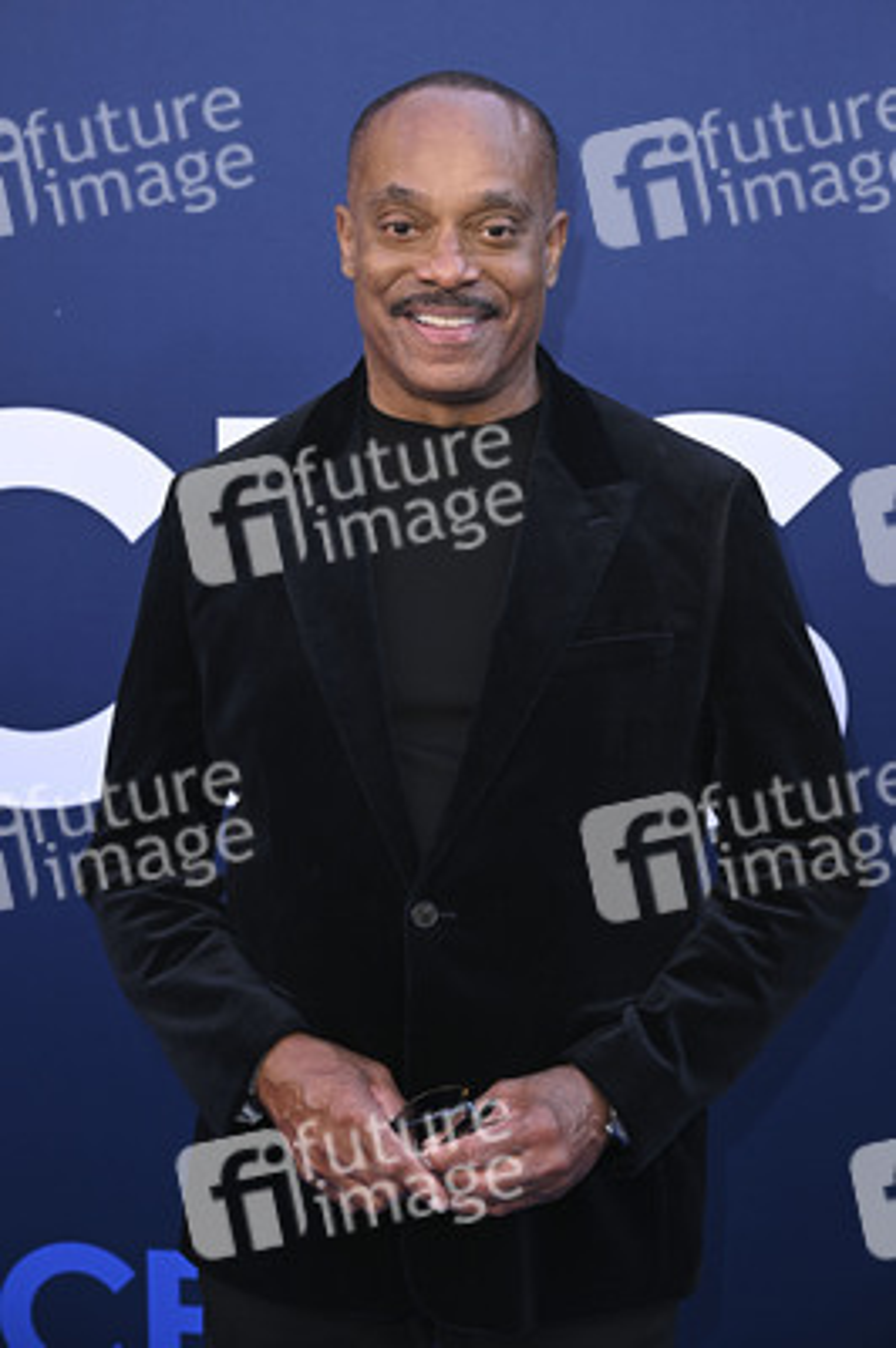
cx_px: 448
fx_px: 2468
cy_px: 674
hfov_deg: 20.6
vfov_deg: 30.5
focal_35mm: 66
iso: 500
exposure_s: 1/200
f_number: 5.6
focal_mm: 66
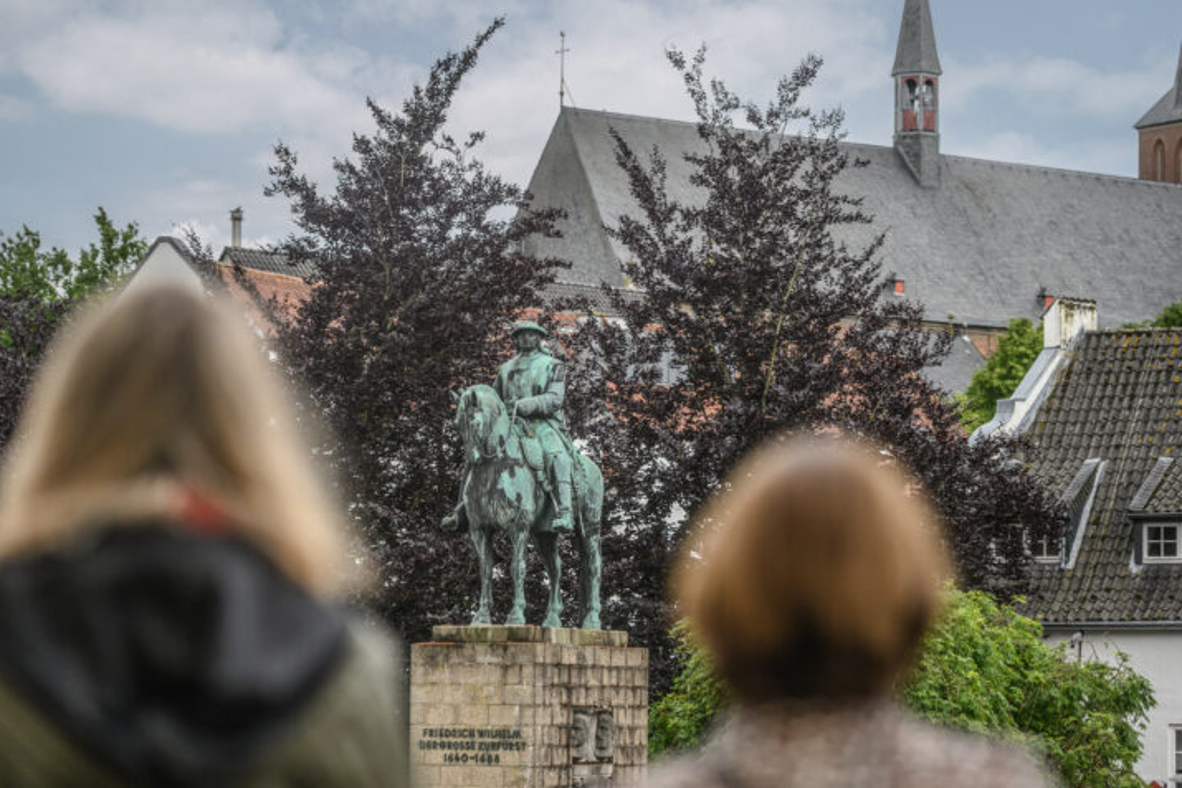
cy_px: 395
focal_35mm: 107
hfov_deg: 19.1
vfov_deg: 12.8
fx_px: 3514
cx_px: 585
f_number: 2.8
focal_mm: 102
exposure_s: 1/2500
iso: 500
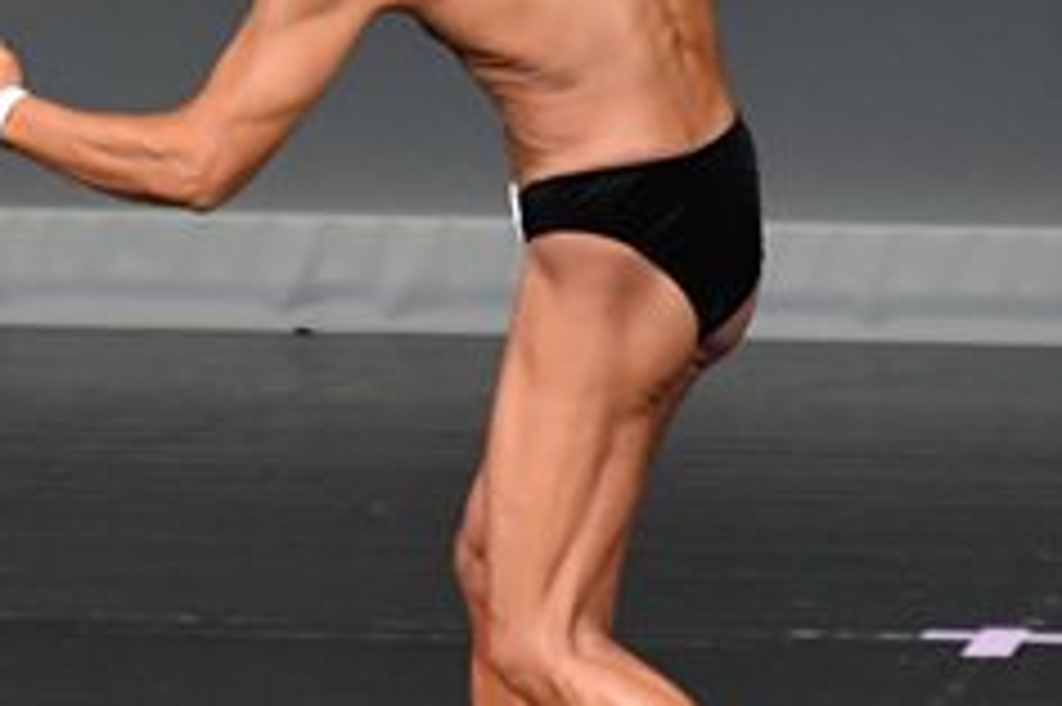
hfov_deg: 2.0
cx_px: 340
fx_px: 30451
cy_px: 108
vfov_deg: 1.3
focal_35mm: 1033
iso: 4000
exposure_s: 1/400
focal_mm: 210
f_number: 5.6
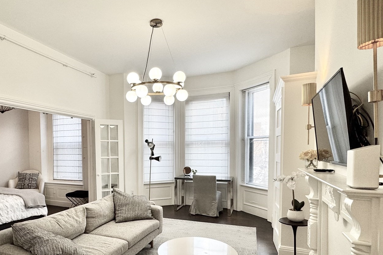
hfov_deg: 72.4
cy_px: 163
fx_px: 255
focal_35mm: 24
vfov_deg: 52.4
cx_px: 142
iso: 100
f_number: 2.2
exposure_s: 1/120
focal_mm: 2.22
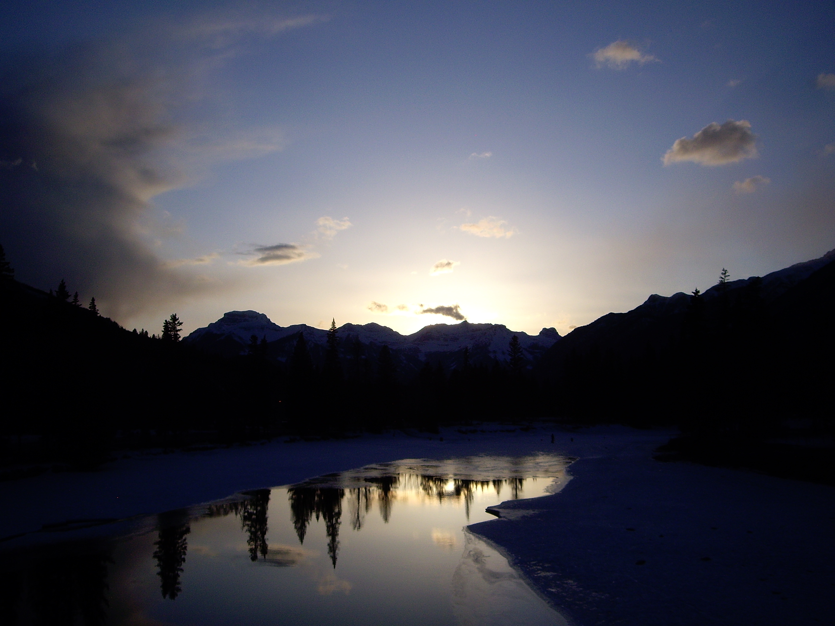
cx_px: 418
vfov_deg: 37.7
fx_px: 917
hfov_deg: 49.0
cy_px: 313
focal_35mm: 38
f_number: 4.3
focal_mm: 6.2
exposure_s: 1/1250
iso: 64
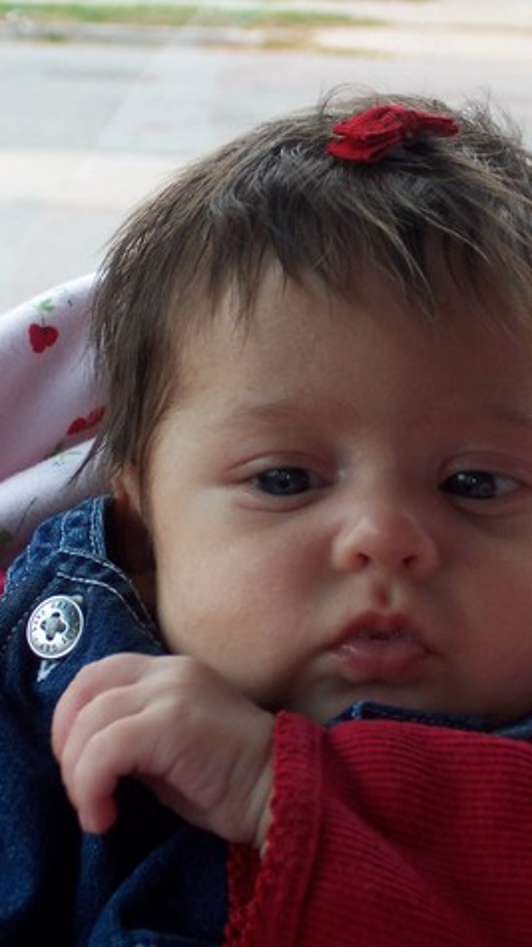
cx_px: 283
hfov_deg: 8.5
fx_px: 3563
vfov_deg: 15.1
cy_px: 476
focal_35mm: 142
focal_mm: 20
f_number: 4.8
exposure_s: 1/125
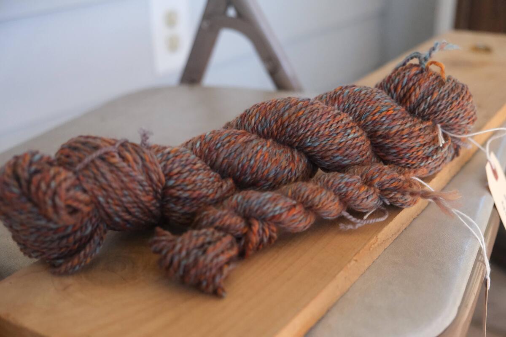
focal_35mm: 47
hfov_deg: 41.9
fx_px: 661
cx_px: 253
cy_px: 168
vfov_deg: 28.6
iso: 5000
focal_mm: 31.5
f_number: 3.6
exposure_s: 1/1000
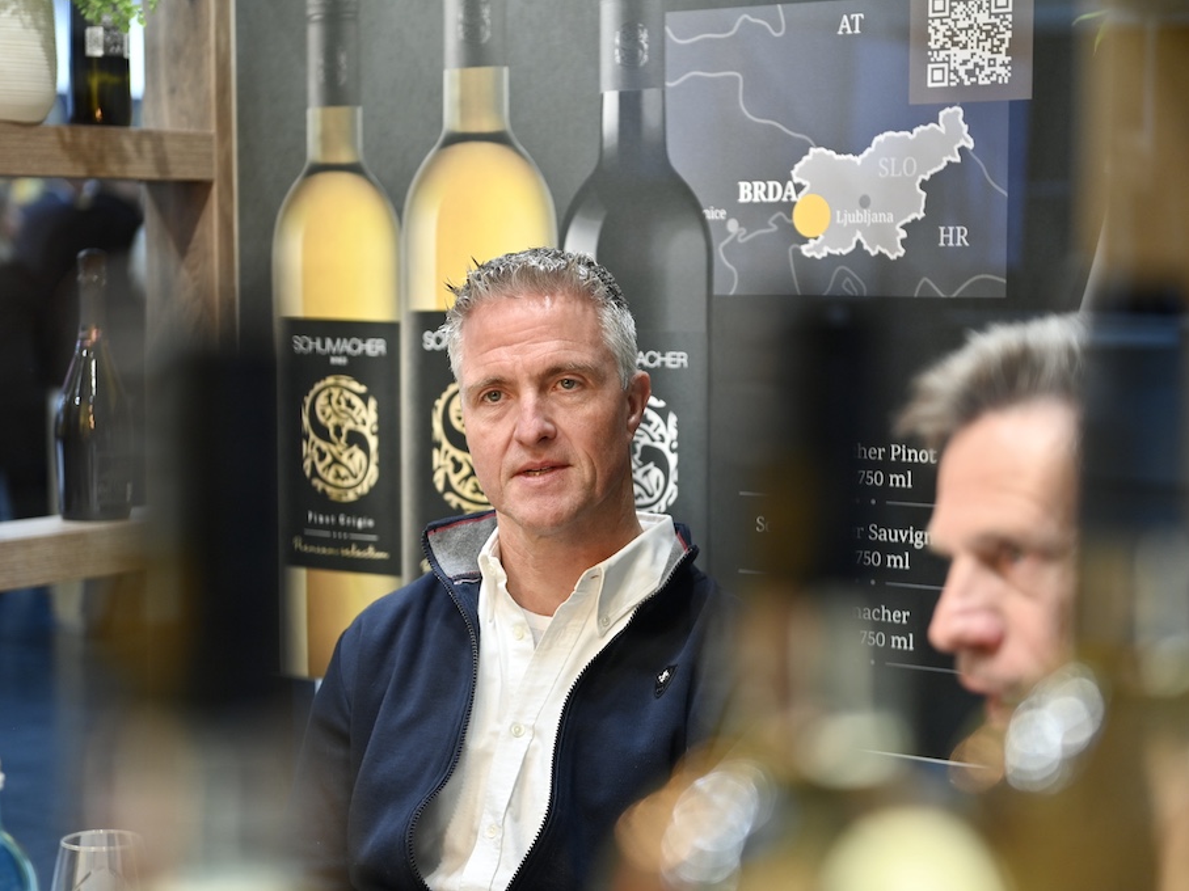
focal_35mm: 76
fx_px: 2610
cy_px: 445
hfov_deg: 25.7
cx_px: 598
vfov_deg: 19.4
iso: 280
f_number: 3.2
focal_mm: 70
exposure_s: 1/100
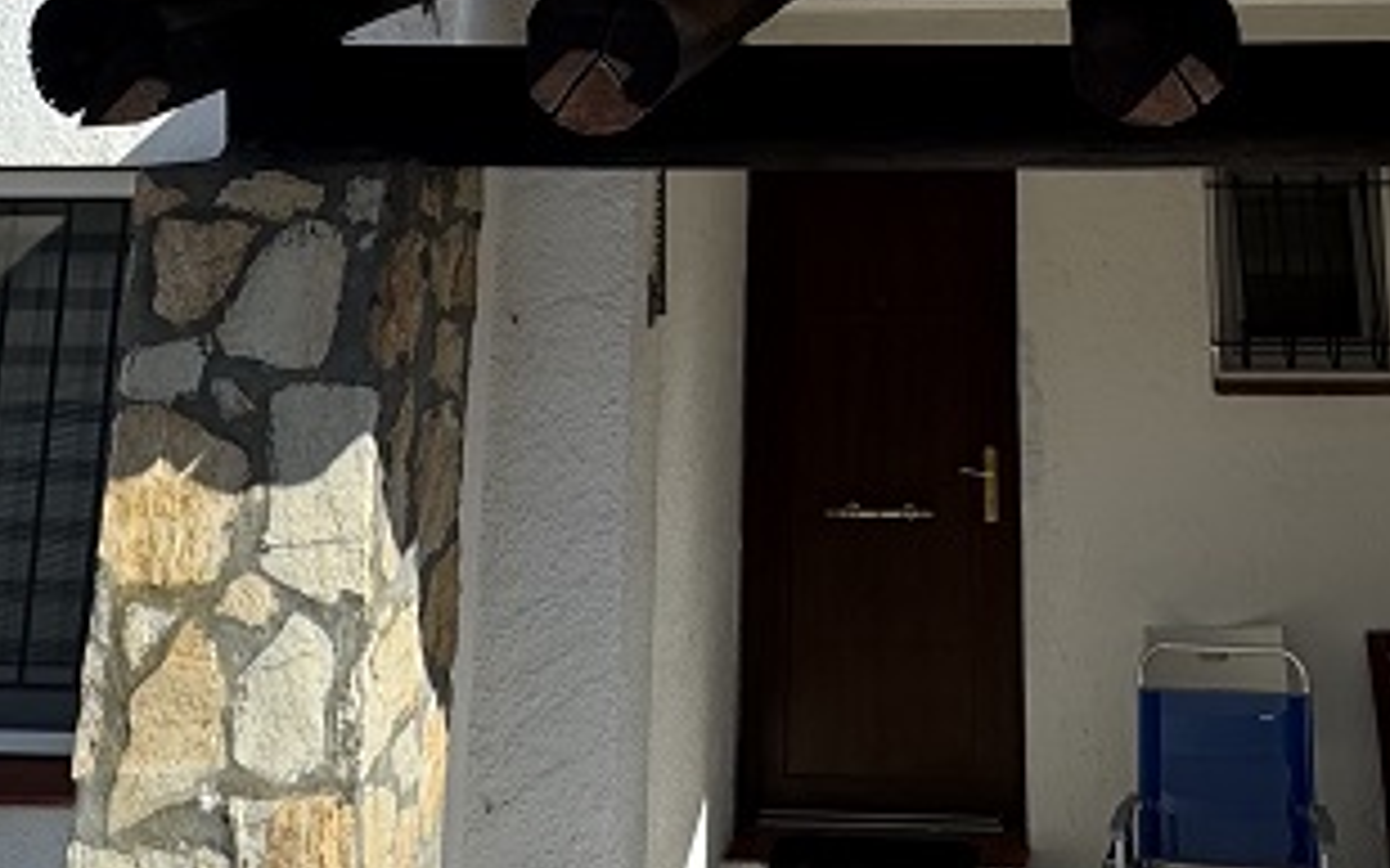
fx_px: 1818
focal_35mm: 48
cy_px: -283
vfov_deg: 23.5
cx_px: 904
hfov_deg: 41.4
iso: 50
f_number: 2.2
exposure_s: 1/2494
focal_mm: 2.22
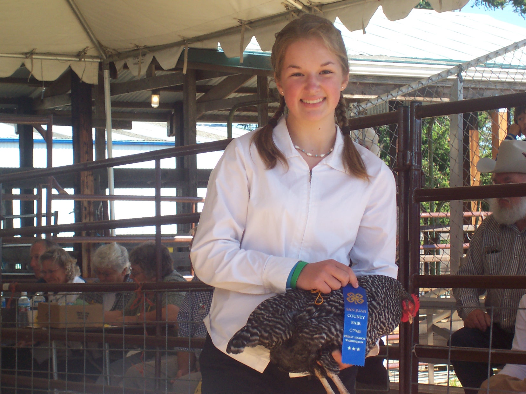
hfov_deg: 17.7
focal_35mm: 111
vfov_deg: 13.3
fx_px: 1687
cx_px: 263
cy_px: 197
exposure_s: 1/180
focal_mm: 16.8
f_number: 4.8
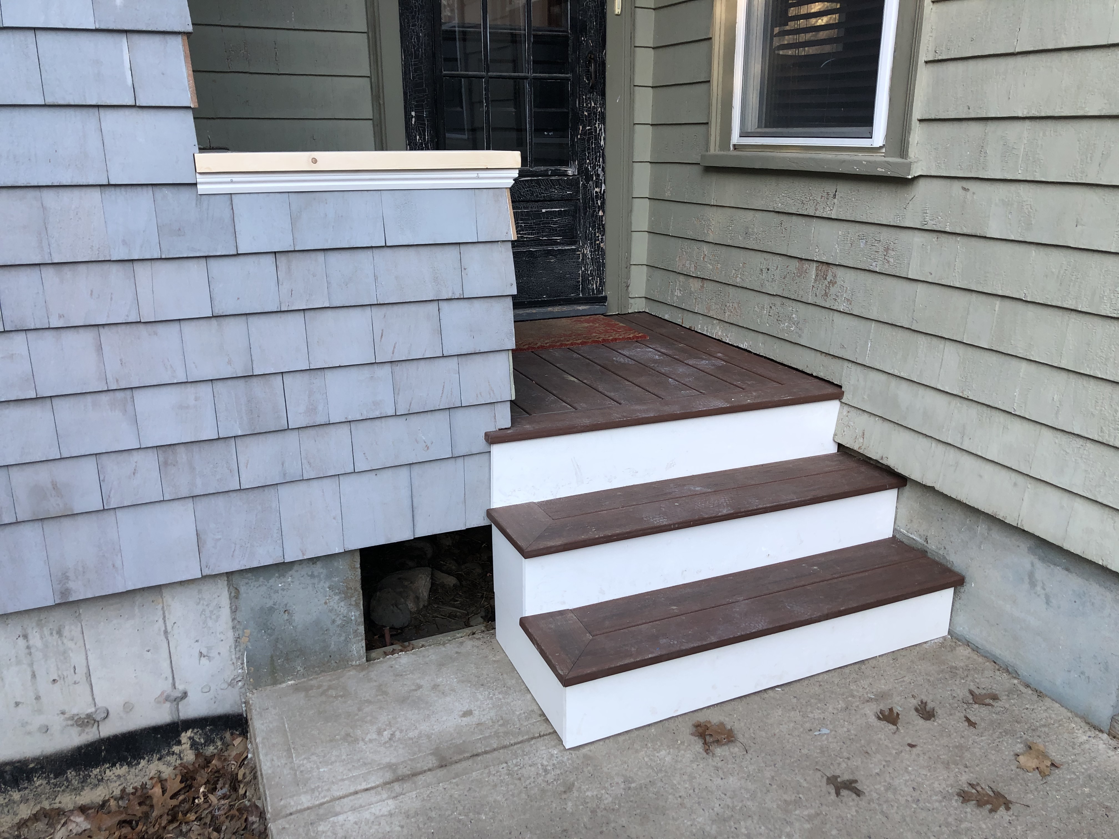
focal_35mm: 28
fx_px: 905
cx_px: 560
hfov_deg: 63.4
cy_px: 420
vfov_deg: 49.7
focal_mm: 3.99
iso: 40
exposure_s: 1/120
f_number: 1.8
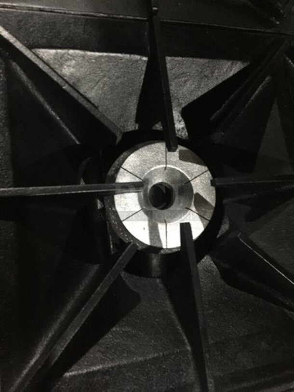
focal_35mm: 29
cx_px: 147
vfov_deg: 61.7
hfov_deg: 48.2
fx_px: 328
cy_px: 196
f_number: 2.2
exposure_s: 1/15
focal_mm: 4.15
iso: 250
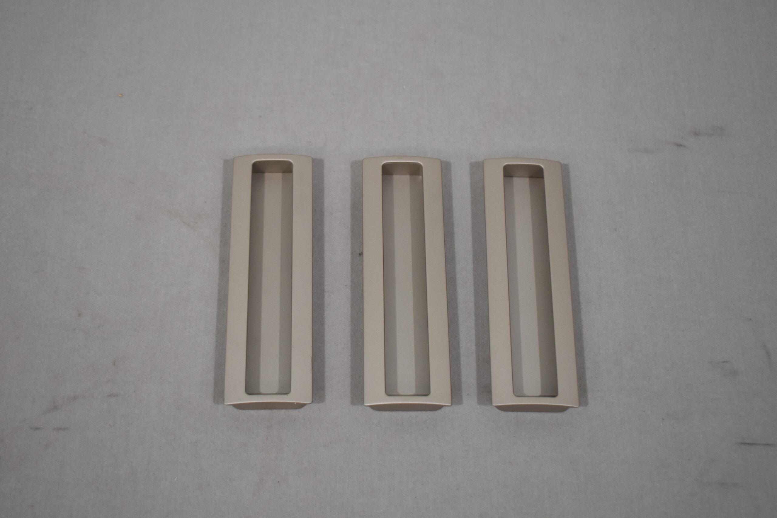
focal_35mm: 52
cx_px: 388
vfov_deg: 25.8
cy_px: 259
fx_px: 1133
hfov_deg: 37.8
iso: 640
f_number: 4.5
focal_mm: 35
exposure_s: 1/250
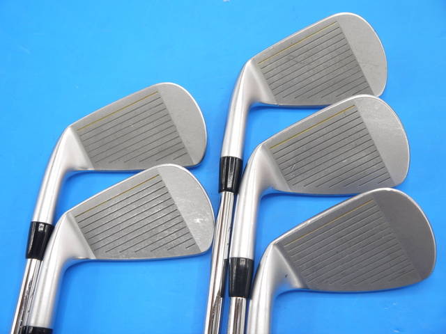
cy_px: 167
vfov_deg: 31.5
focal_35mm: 46
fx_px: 593
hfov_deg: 41.2
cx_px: 223
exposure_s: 1/60
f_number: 4.4
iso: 200
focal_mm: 23
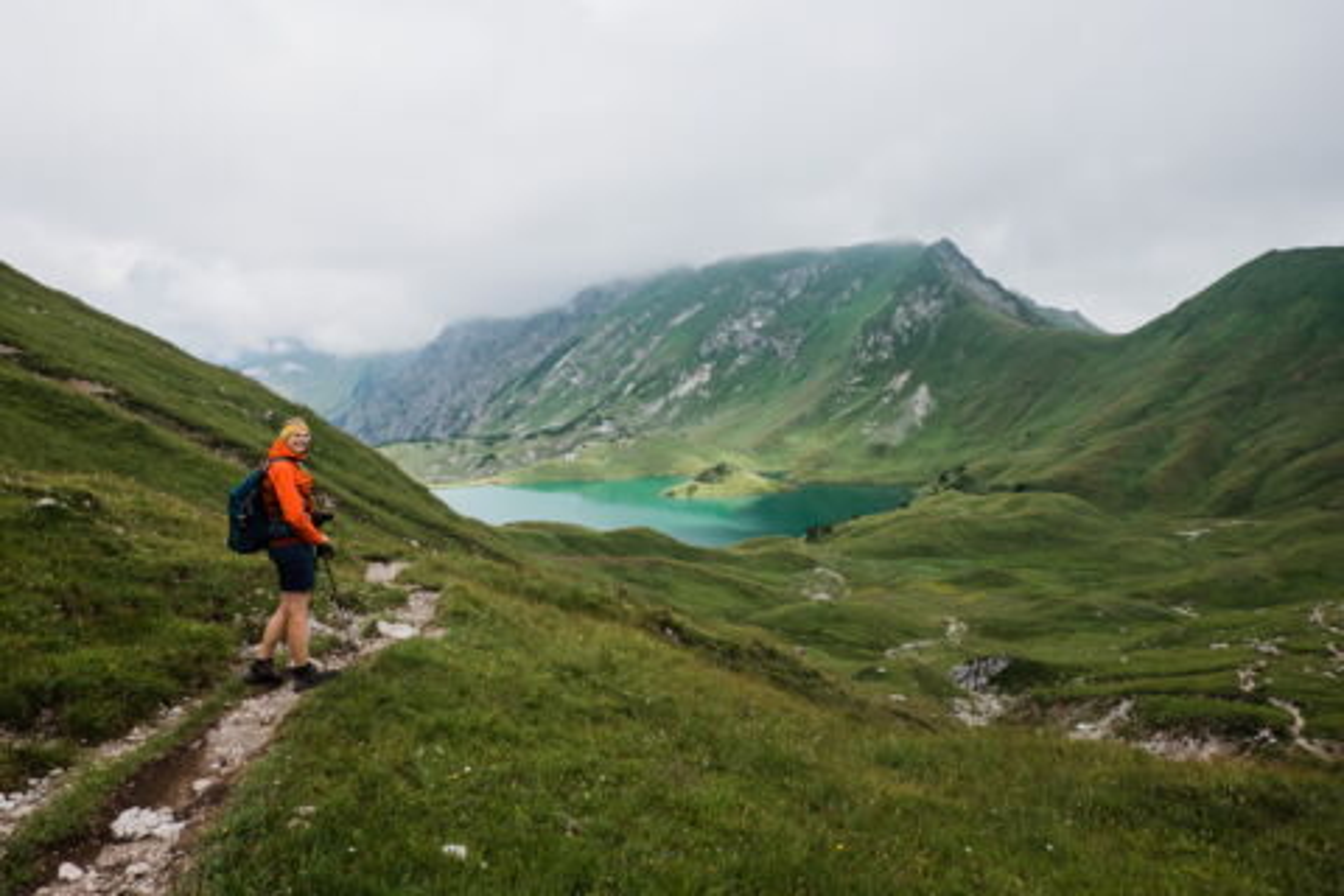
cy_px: 448
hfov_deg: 73.7
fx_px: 896
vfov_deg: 53.1
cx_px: 672
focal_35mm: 24
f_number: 5.6
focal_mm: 16
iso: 200
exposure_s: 1/420
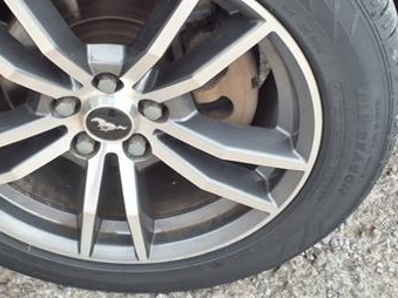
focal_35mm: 51
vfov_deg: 28.1
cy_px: 73
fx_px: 586
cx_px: 116
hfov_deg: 36.9
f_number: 1.9
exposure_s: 1/120
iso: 40
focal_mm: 3.58
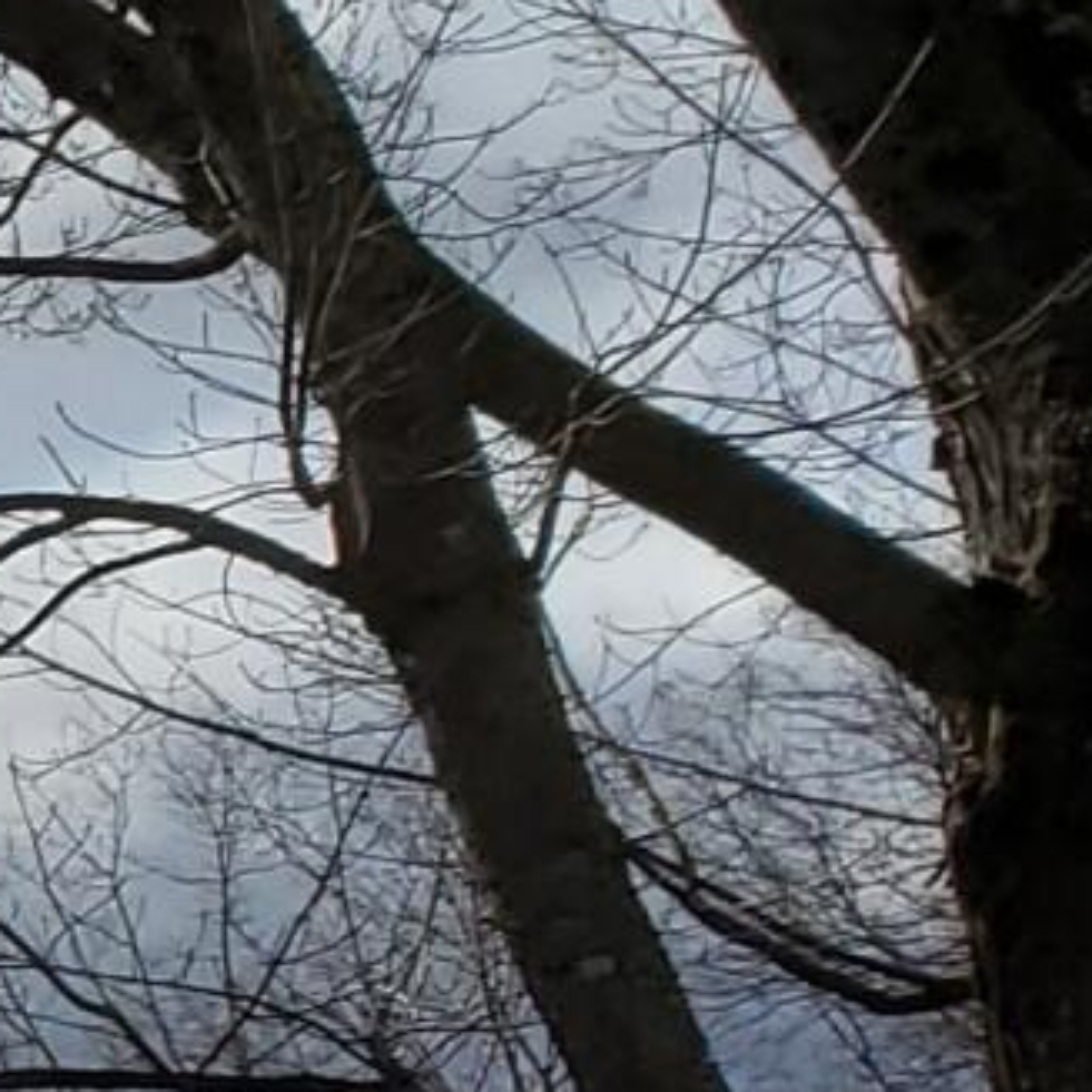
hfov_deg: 6.3
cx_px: -3747
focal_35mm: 211
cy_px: 1459
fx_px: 7531
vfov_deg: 8.2
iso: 50
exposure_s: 1/4737
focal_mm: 4.3
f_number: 2.4
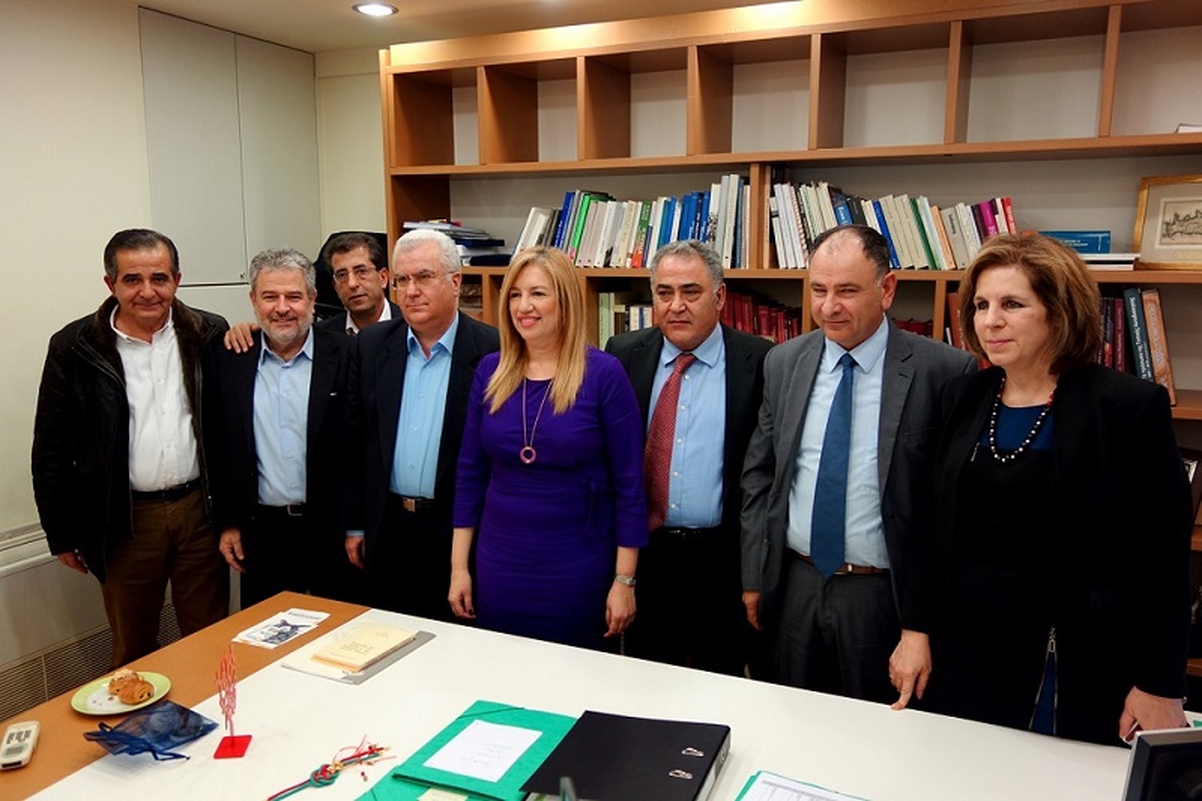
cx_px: 601
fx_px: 935
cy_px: 400
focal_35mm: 28
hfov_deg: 65.5
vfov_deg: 46.4
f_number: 1.8
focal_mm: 10.4
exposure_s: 1/30
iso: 160
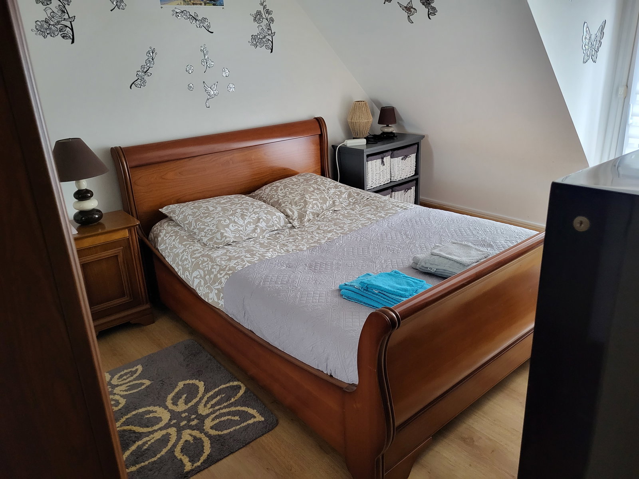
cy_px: 240
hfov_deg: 67.3
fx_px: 480
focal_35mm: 26
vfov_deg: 53.1
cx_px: 320
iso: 640
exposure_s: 1/50
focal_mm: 5.4
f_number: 1.8
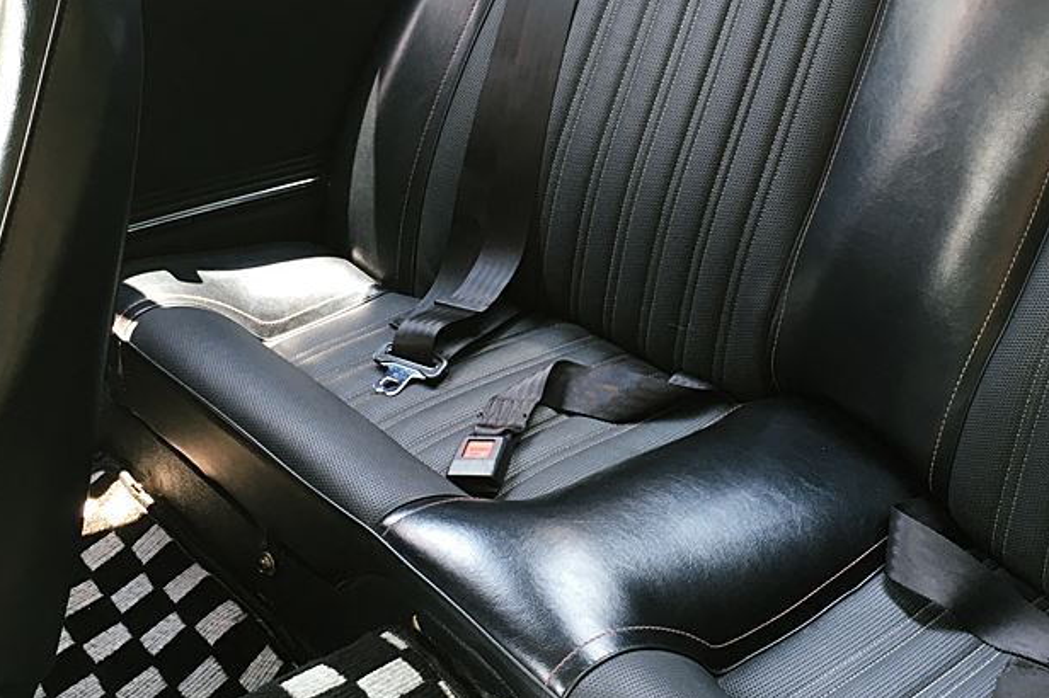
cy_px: 322
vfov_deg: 27.5
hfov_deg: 40.4
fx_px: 1427
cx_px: 542
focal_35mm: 49
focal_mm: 4.15
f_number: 2.2
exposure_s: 1/33
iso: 32
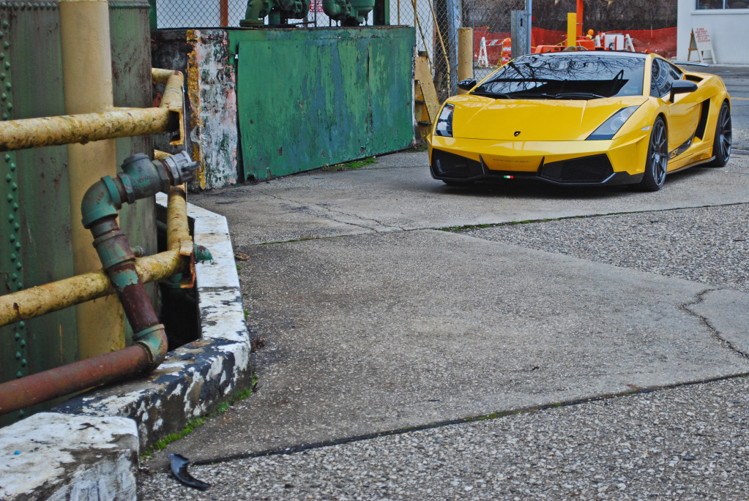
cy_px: 250
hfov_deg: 28.0
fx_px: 1500
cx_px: 374
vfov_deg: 19.0
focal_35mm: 72
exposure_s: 1/30
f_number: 5.6
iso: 320
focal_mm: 48
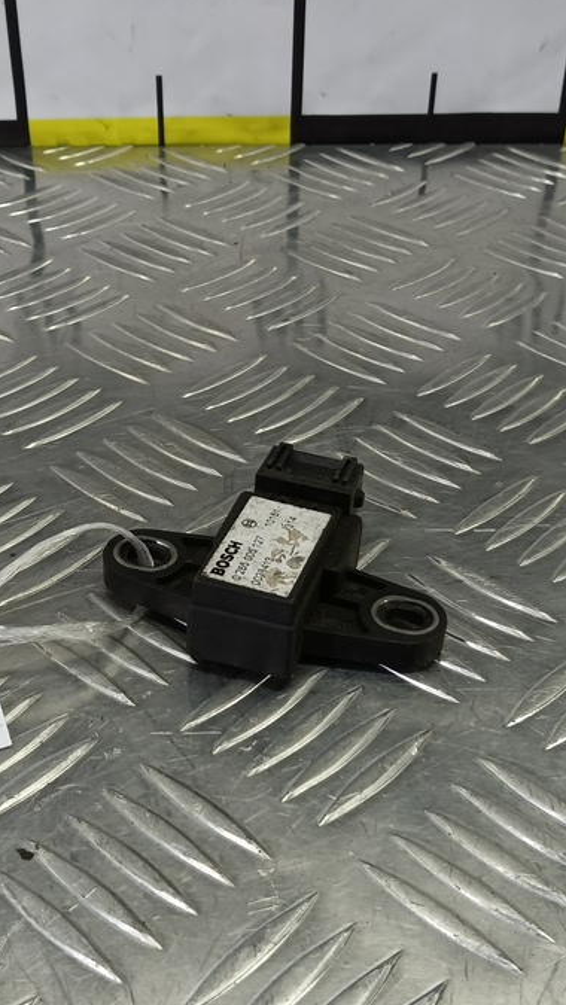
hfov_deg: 31.2
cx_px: 258
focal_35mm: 38
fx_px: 1013
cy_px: 540
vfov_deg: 52.7
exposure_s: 1/50
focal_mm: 4.11
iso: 98
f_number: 1.6
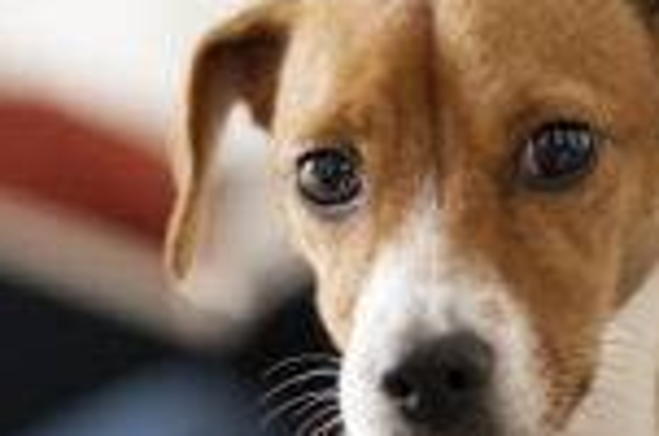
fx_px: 4658
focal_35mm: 255
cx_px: 266
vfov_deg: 5.4
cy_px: 453
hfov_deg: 8.1
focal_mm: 50
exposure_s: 1/250
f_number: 1.2
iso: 1000
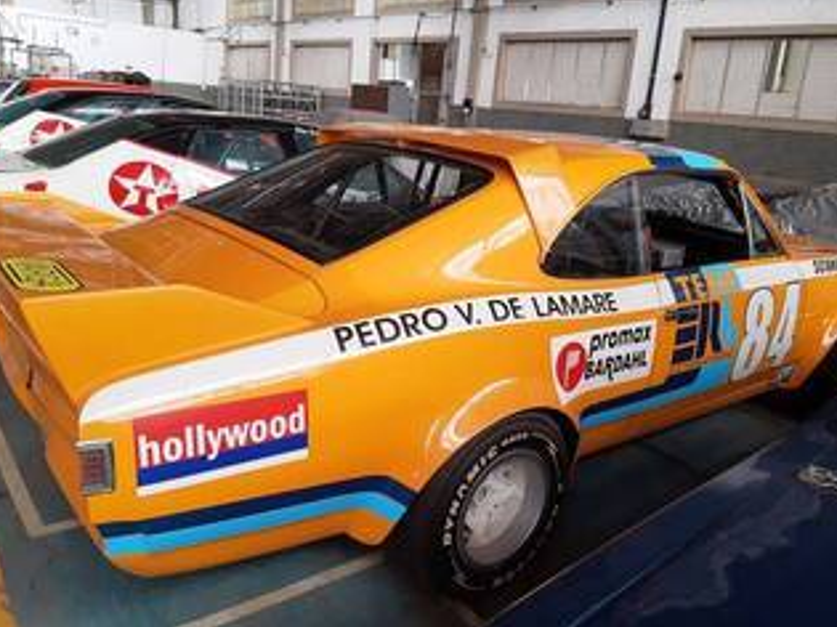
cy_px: 280
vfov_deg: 48.1
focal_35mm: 29
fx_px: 701
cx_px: 429
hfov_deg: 61.7
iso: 47
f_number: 1.7
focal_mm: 4.75
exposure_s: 1/50
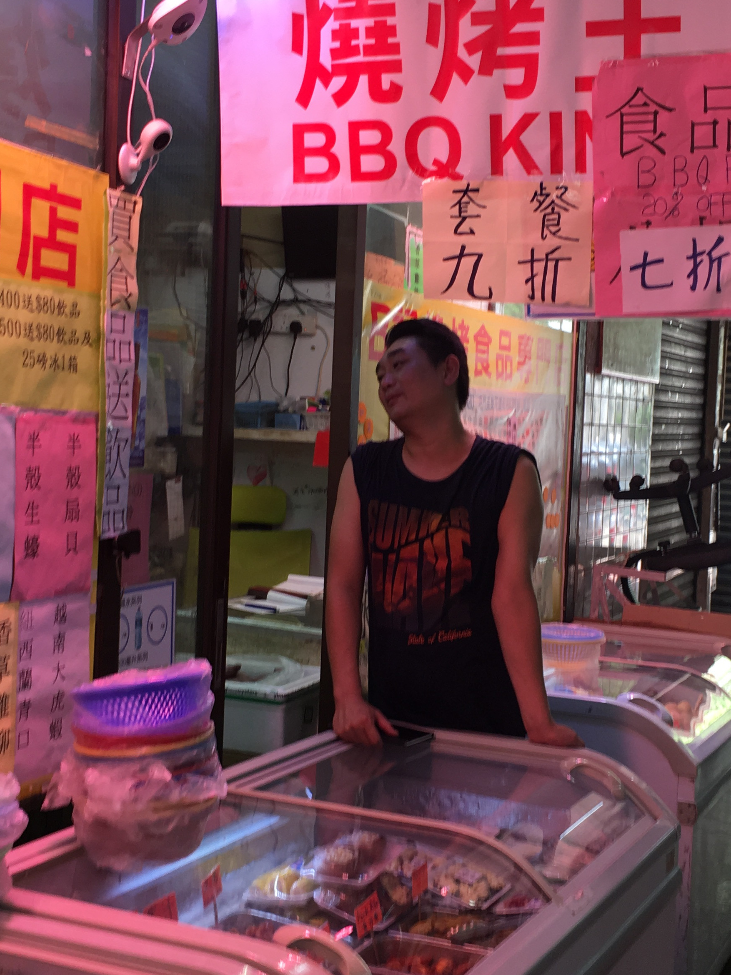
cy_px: 511
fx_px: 1408
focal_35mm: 50
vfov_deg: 38.2
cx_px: 425
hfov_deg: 29.1
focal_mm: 4.15
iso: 32
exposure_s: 1/50
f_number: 2.2
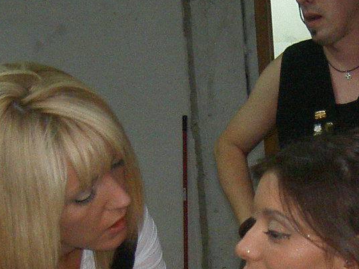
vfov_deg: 12.6
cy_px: 264
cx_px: 262
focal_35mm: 116
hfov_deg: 16.9
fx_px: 1202
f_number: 2.8
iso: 100
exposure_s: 1/59.5
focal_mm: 8
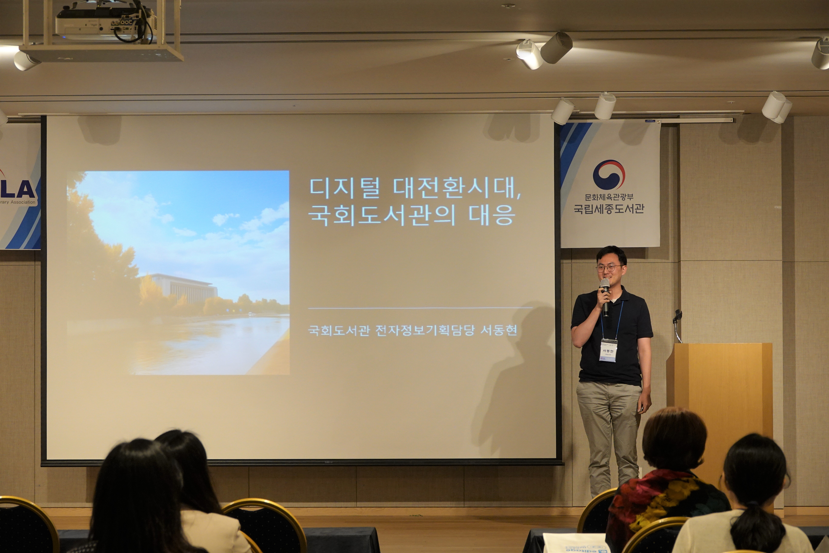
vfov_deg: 13.7
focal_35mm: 100
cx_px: 414
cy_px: 276
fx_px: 2303
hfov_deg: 20.4
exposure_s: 1/100
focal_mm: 36.72
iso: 640
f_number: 3.5
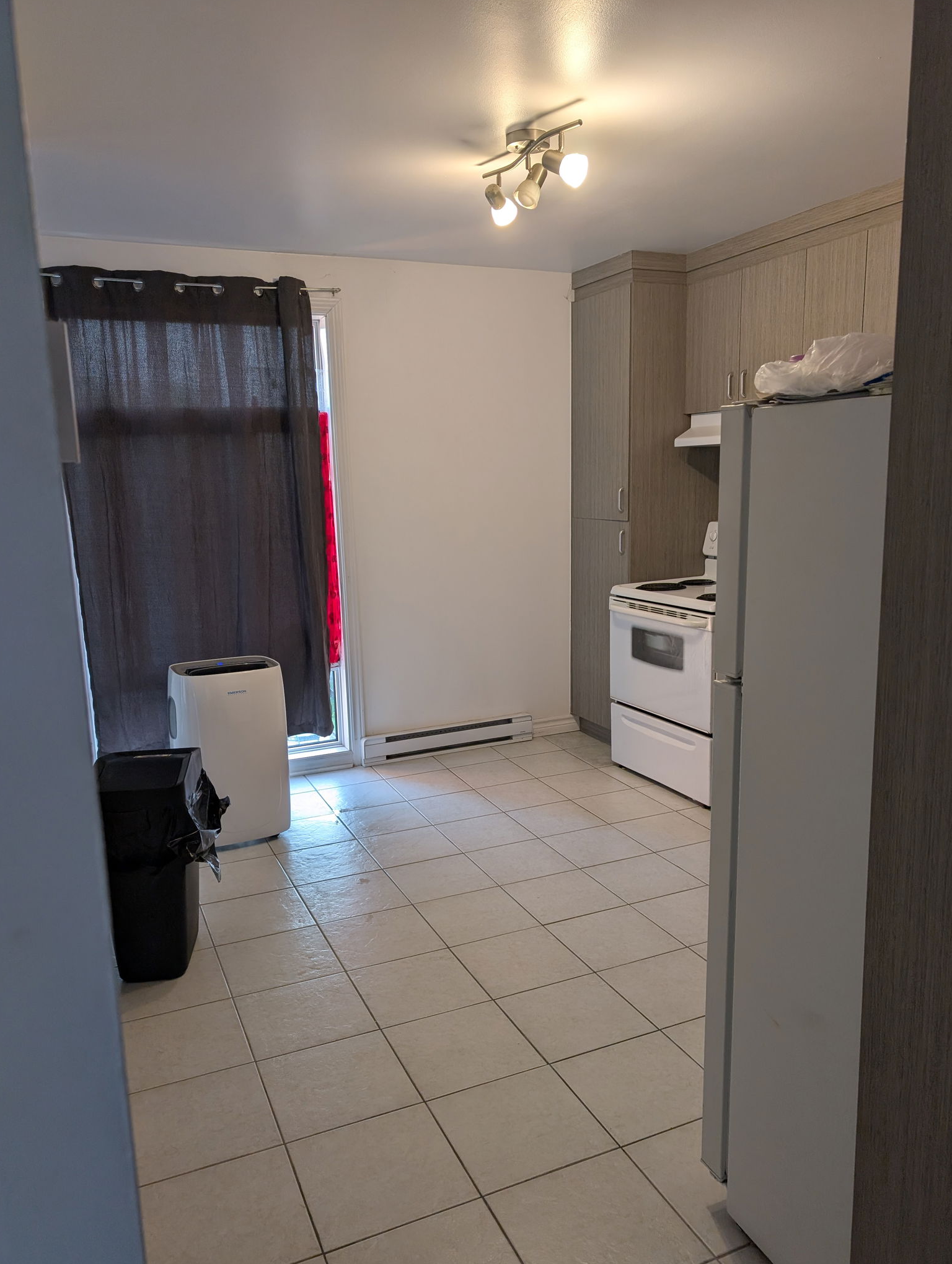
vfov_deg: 69.3
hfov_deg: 55.0
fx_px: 914
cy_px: 650
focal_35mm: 25
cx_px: 488
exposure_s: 1/60
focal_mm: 6.9
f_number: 1.68
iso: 99
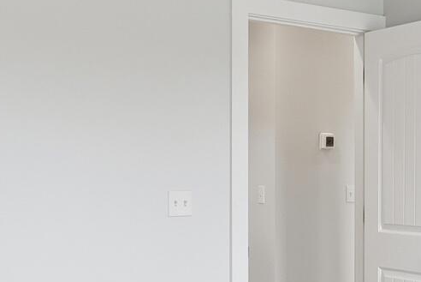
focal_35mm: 65
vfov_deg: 20.9
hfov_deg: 30.3
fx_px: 761
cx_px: 329
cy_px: 195
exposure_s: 1/30
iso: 100
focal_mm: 16
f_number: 8
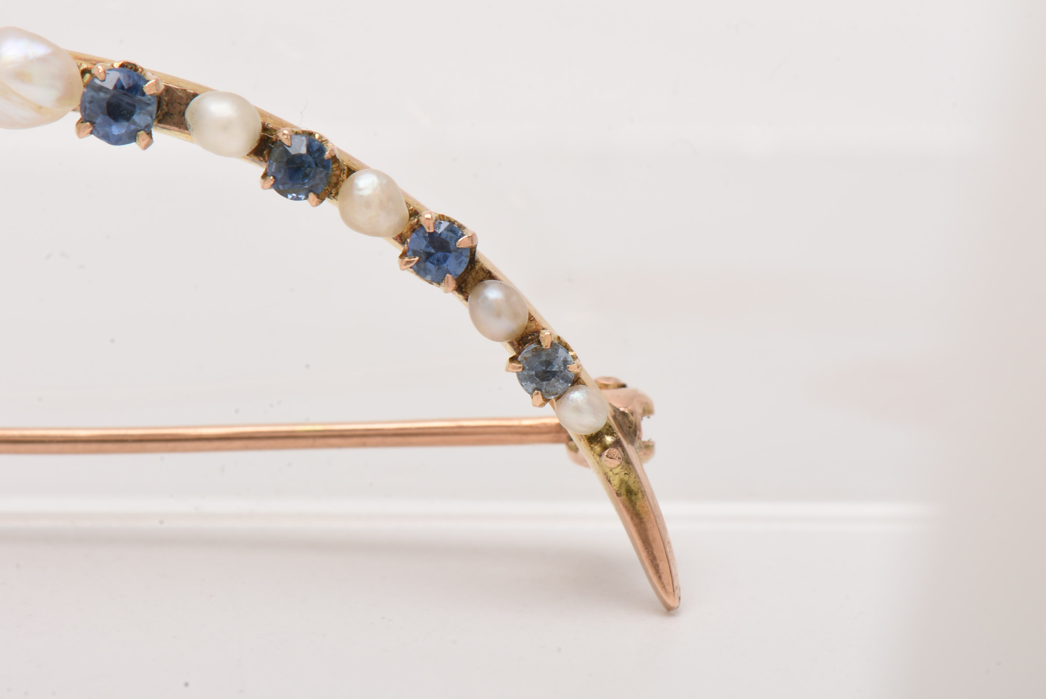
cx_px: 523
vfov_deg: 10.8
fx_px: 3707
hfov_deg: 16.1
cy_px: 350
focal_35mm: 128
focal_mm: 85
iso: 100
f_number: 22
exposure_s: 1/125
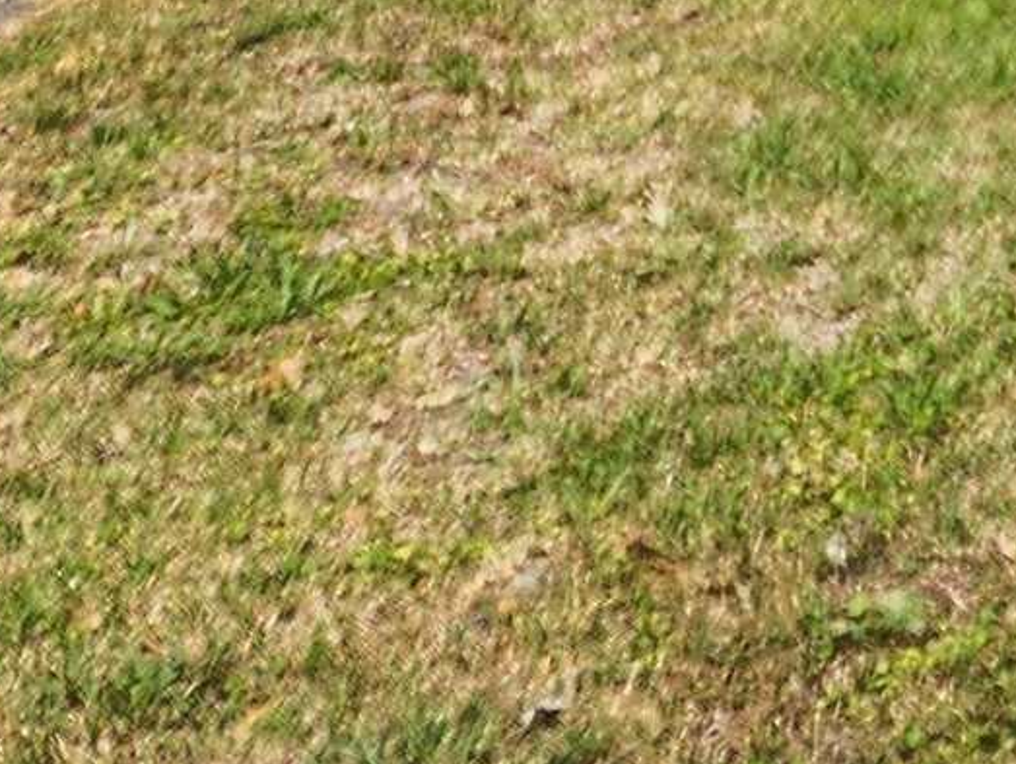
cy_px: -1439
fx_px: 3965
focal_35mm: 135
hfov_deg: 11.7
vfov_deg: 9.1
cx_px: 2490
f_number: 1.8
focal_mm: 6.4
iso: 12
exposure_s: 1/1163
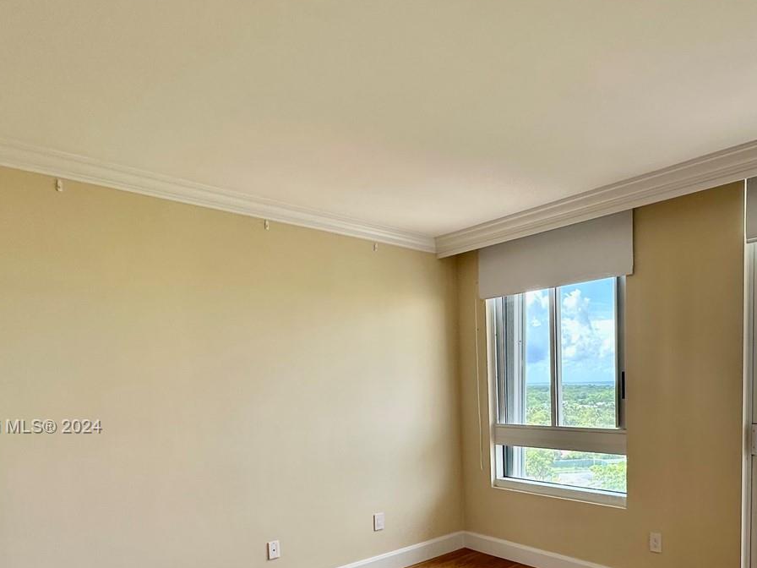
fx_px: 547
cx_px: 507
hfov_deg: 67.4
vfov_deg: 52.4
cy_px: 428
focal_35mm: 25
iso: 40
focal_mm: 2.22
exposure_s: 1/153
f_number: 2.2
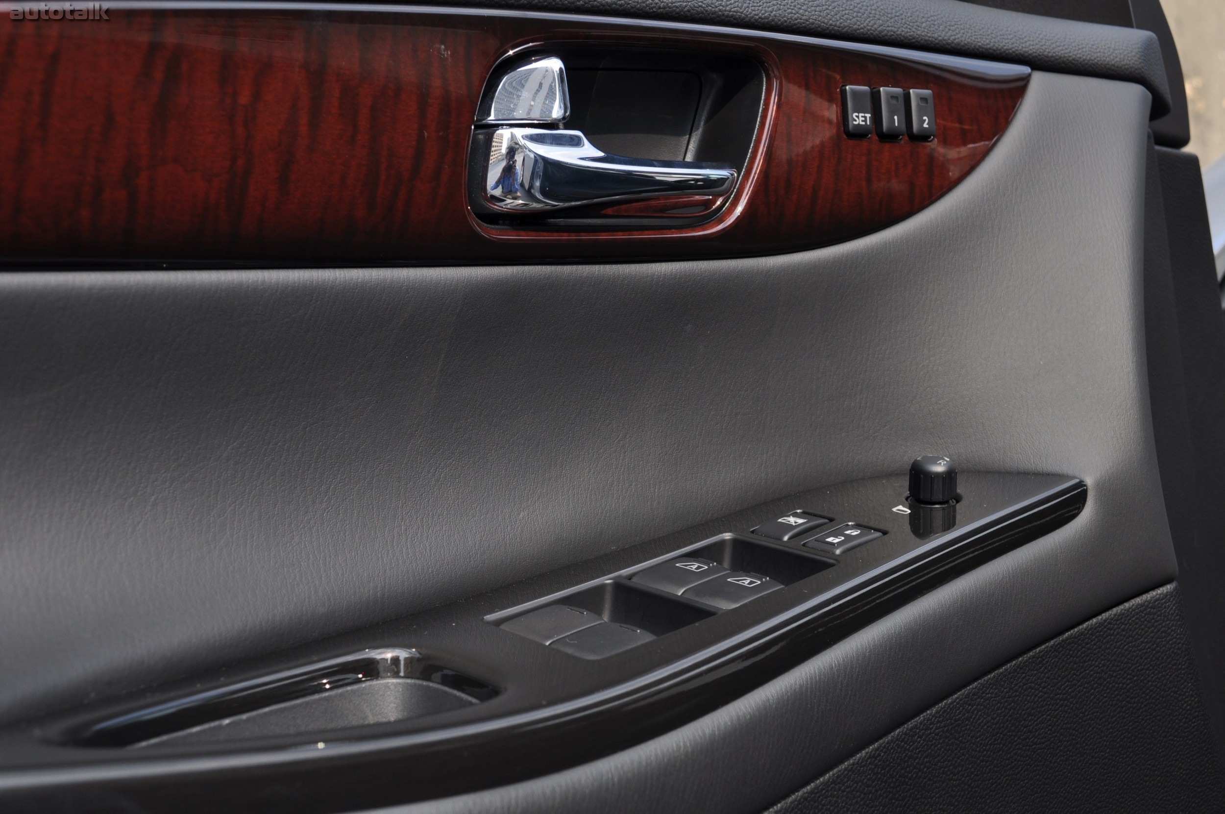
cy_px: 407
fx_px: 1530
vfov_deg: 29.8
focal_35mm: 45
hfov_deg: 43.6
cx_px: 612
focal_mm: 30
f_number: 7.1
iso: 200
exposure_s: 1/200
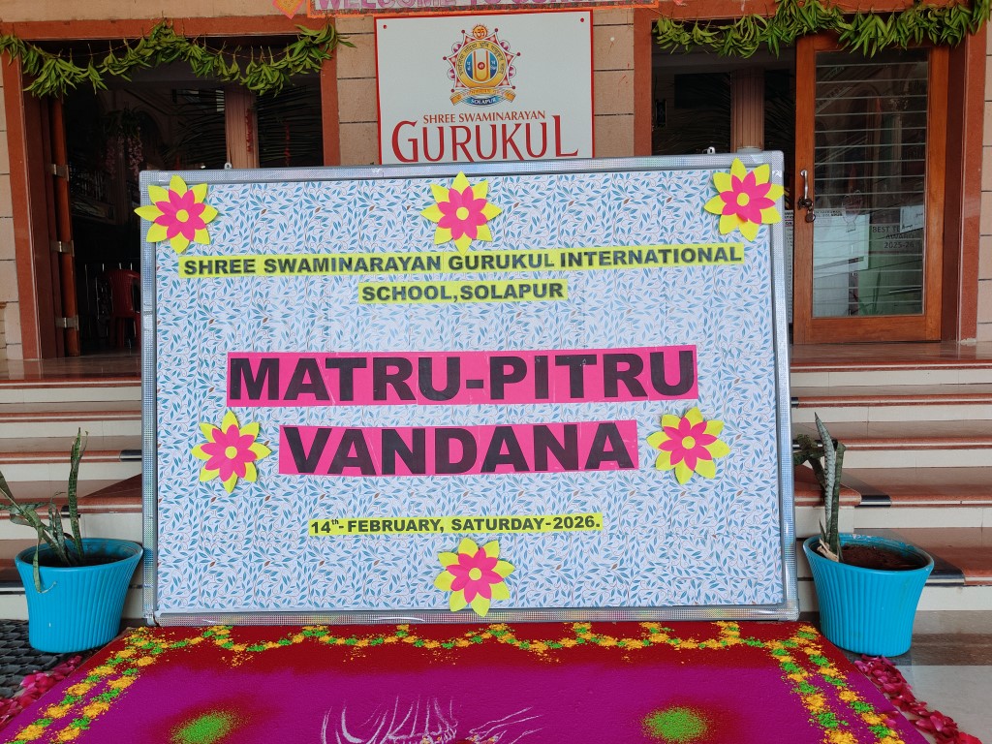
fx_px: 688
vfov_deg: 56.8
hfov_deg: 71.6
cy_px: 372
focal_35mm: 24
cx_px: 496
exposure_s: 1/100
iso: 100
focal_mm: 5.59
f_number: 1.8
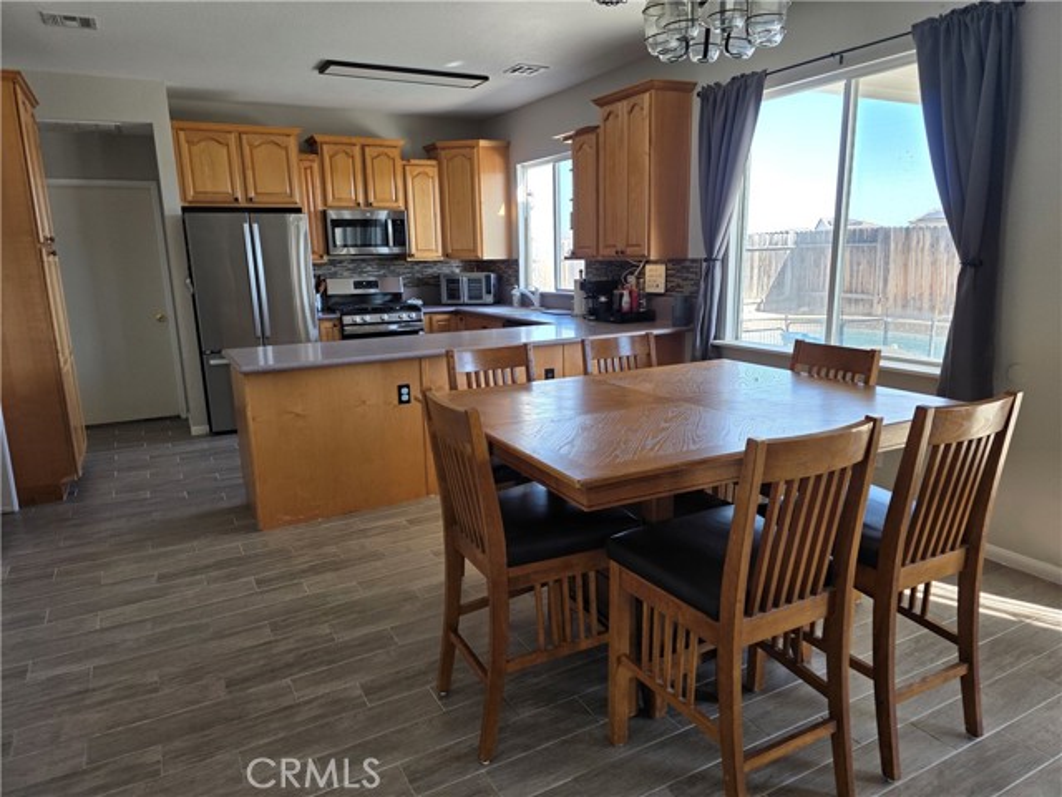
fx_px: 706
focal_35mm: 23
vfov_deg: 58.9
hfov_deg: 73.9
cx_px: 531
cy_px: 398
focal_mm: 6.3
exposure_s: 1/180
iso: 64
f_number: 1.7
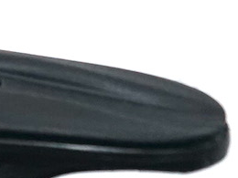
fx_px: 2510
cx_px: -378
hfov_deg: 5.2
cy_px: 398
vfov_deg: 4.0
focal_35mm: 365
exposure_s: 1/160
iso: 1600
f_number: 4.5
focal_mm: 47
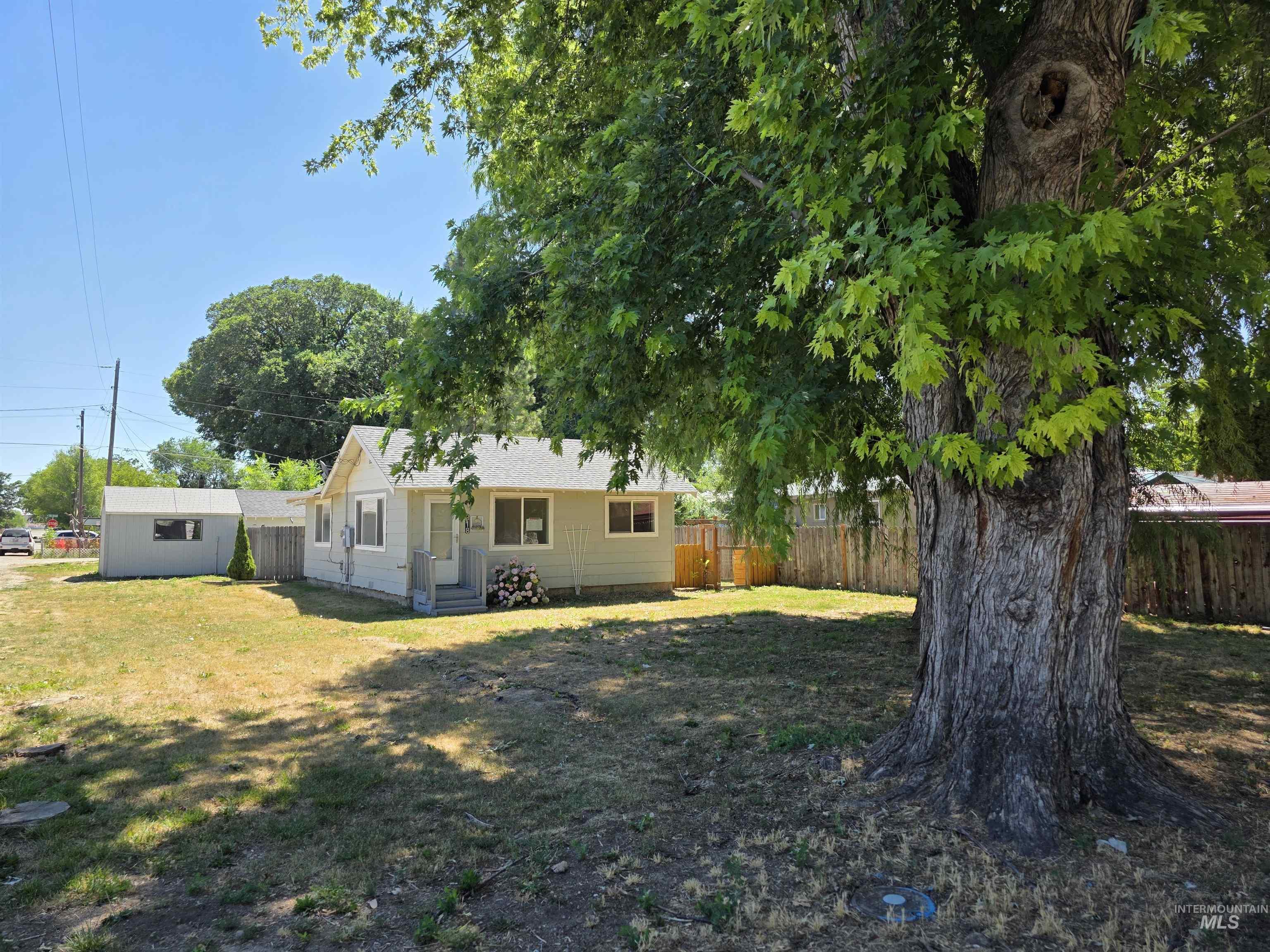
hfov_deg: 73.9
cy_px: 476
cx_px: 635
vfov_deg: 58.9
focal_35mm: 23
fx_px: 844
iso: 80
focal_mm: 6.3
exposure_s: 1/2321
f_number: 1.7
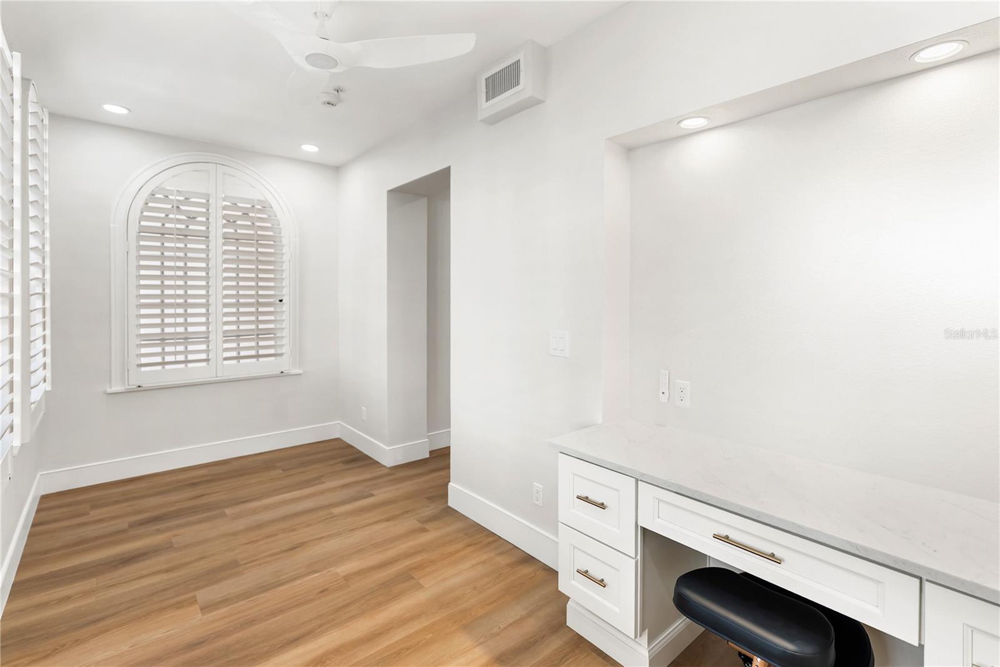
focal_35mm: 16
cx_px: 500
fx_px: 445
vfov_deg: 73.8
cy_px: 334
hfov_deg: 96.7
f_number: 2.8
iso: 160
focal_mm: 16
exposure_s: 1/15
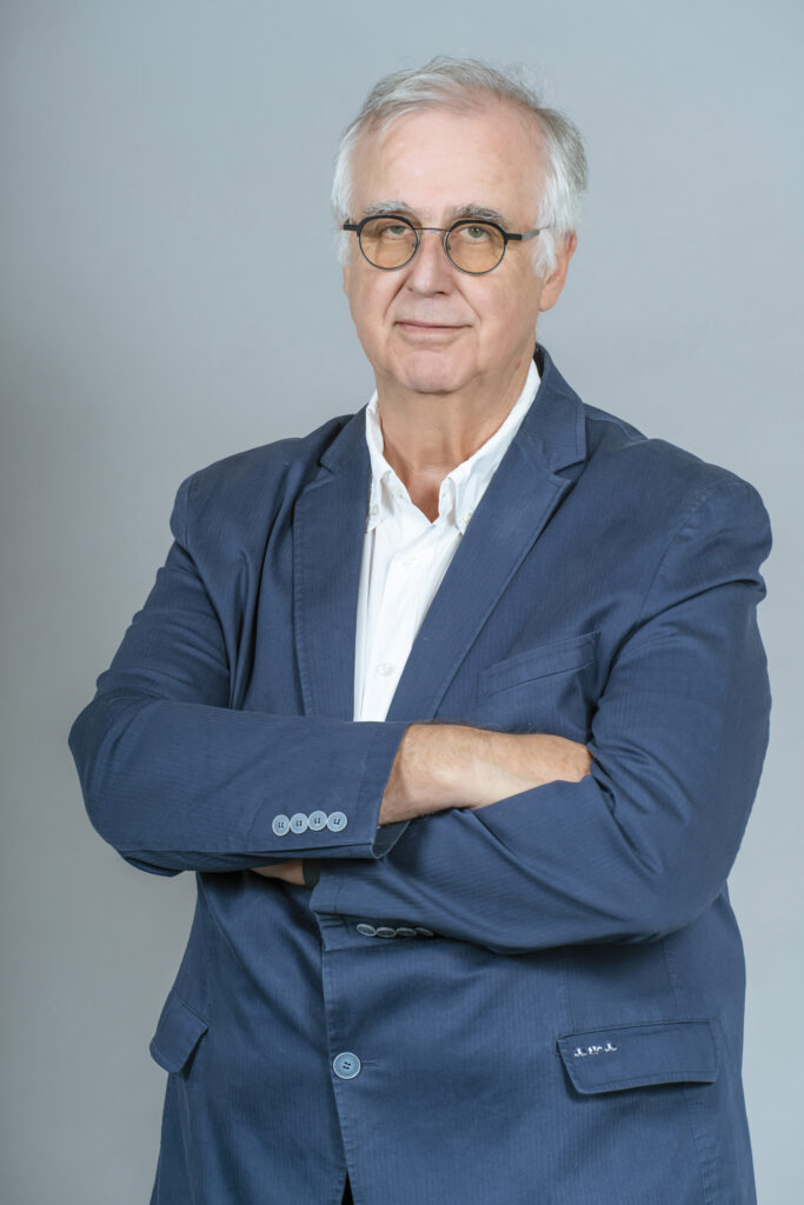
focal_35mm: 162
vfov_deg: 12.7
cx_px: 402
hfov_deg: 8.5
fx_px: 5425
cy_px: 602
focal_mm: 162
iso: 100
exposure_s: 1/160
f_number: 8
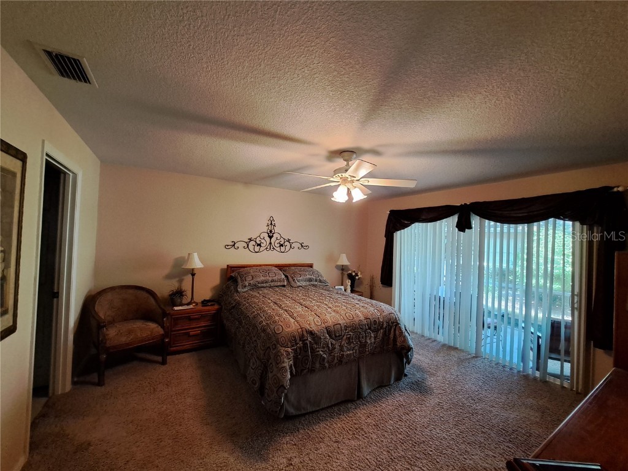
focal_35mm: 13
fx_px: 236
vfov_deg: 89.9
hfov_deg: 106.2
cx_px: 314
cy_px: 236
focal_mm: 1.74
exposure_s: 1/40
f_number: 2.2
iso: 200
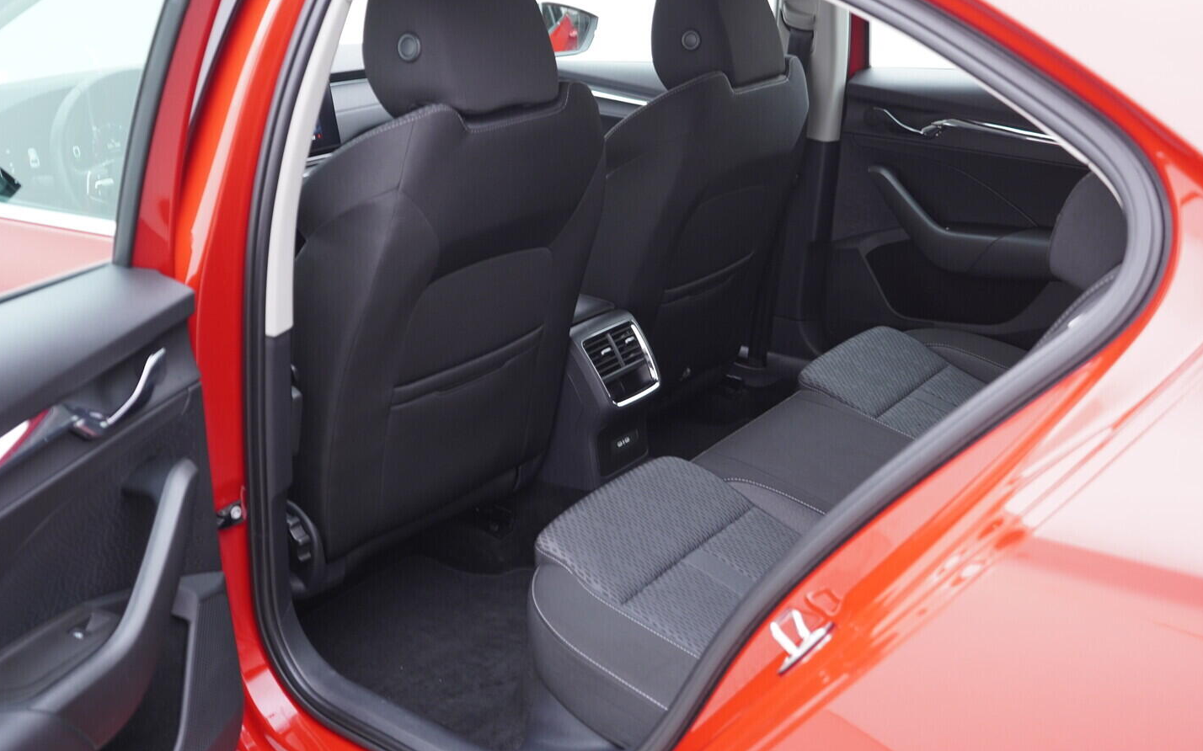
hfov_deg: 52.8
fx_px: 1213
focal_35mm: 37
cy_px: 354
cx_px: 601
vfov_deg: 34.4
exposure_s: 1/40
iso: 320
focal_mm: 24
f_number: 2.8
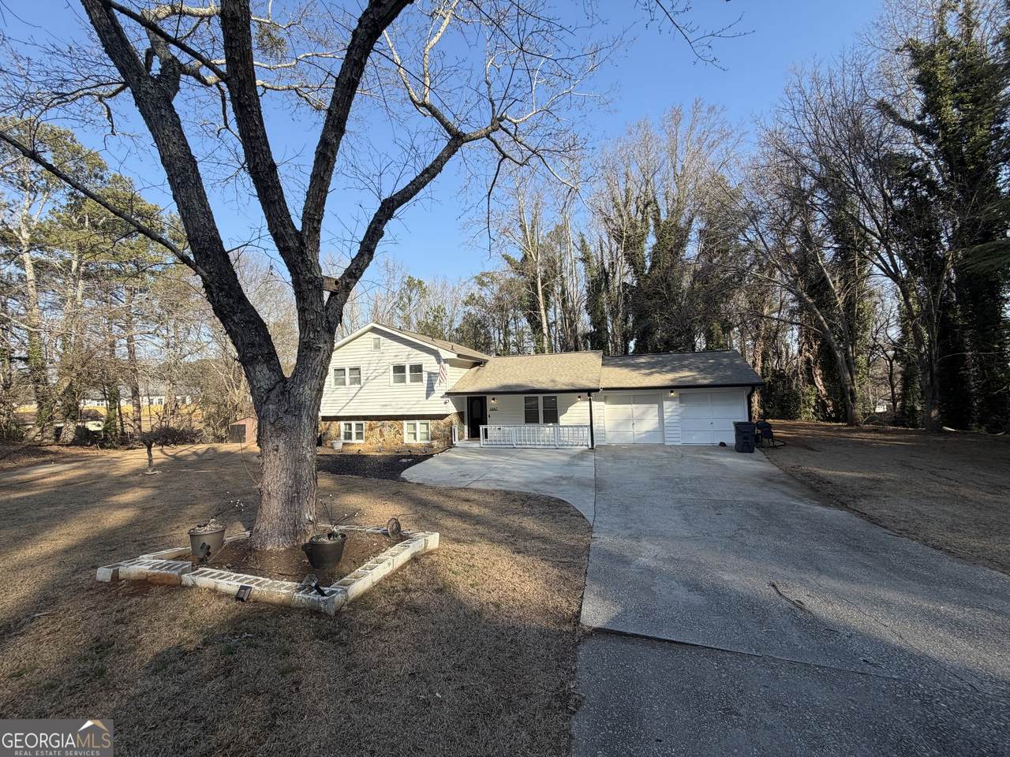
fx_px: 408
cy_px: 378
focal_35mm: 14
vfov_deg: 85.7
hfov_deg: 102.1
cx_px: 505
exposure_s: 1/535
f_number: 2.2
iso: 40
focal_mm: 2.22
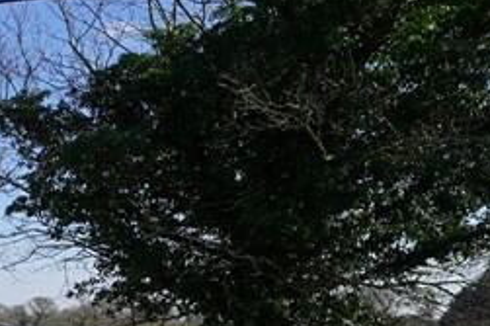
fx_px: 666
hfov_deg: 25.7
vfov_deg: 26.0
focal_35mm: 49
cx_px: -297
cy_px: 329
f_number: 11
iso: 100
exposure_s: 1/100
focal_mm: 12
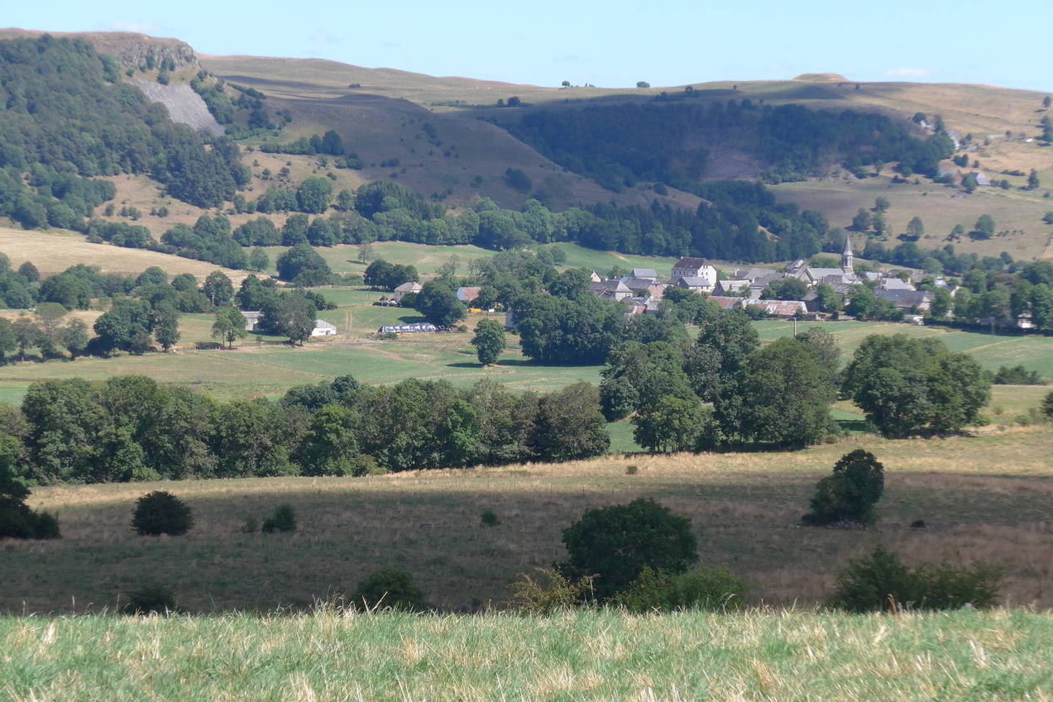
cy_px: 358
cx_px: 525
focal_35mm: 138
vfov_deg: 9.9
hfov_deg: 14.9
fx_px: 4037
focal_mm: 25.7
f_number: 5.3
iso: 80
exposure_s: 1/200
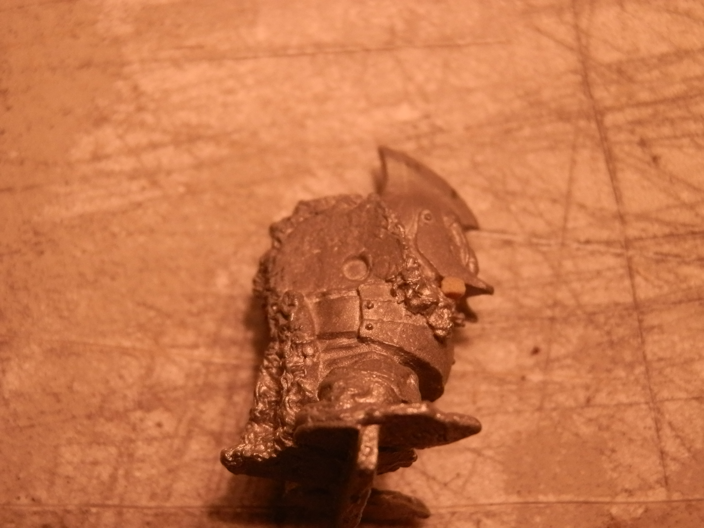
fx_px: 1241
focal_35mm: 61
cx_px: 352
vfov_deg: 24.0
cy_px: 264
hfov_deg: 31.7
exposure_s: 1/125
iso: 400
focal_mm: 10.99
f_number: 3.7
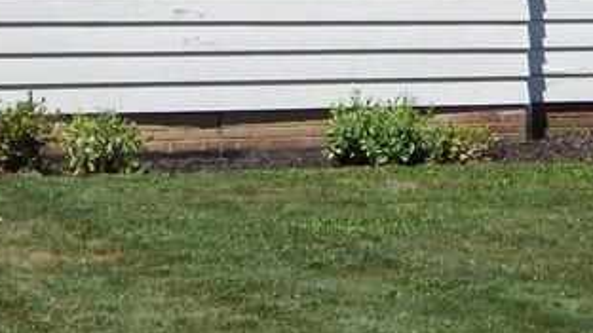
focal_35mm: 136
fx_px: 2137
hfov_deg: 15.5
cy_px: -207
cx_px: 580
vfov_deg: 8.6
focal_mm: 6.8
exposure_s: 1/500
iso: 125
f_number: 6.9
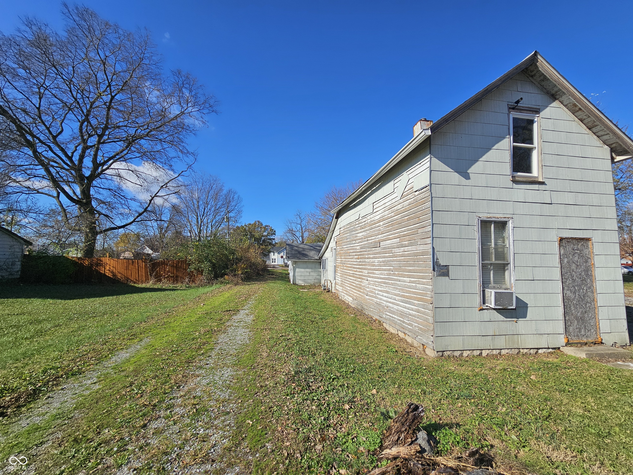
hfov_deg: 106.2
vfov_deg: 89.9
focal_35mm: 13
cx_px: 316
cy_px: 238
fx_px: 238
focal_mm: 2.2
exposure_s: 1/3126
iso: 50
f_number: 2.2
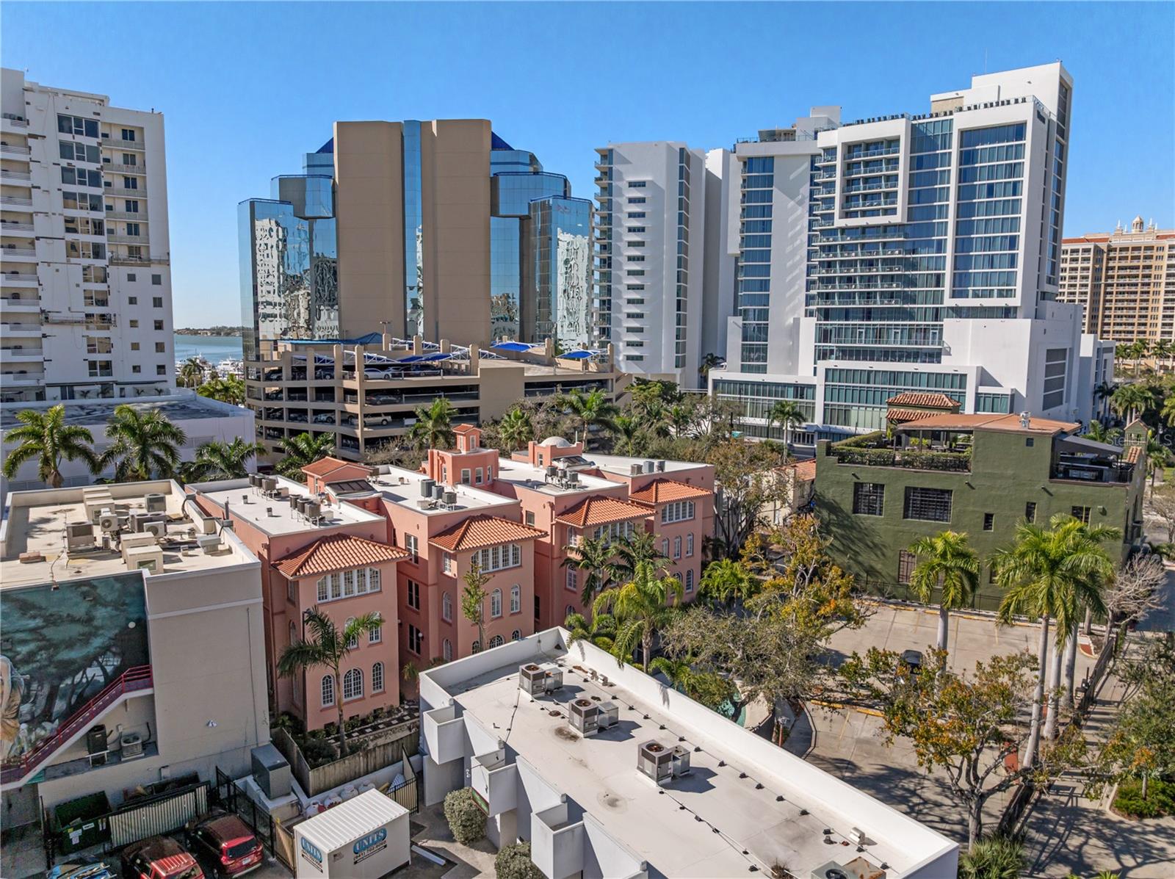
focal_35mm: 24
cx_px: 588
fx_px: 814
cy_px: 440
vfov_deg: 56.7
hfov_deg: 71.6
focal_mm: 12.29
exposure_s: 1/200
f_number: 2.8
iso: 100
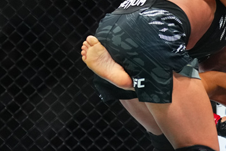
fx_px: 1380
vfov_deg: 6.2
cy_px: 77
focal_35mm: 220
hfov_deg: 9.3
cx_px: 201
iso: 3200
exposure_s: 1/1600
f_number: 2.8
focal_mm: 81
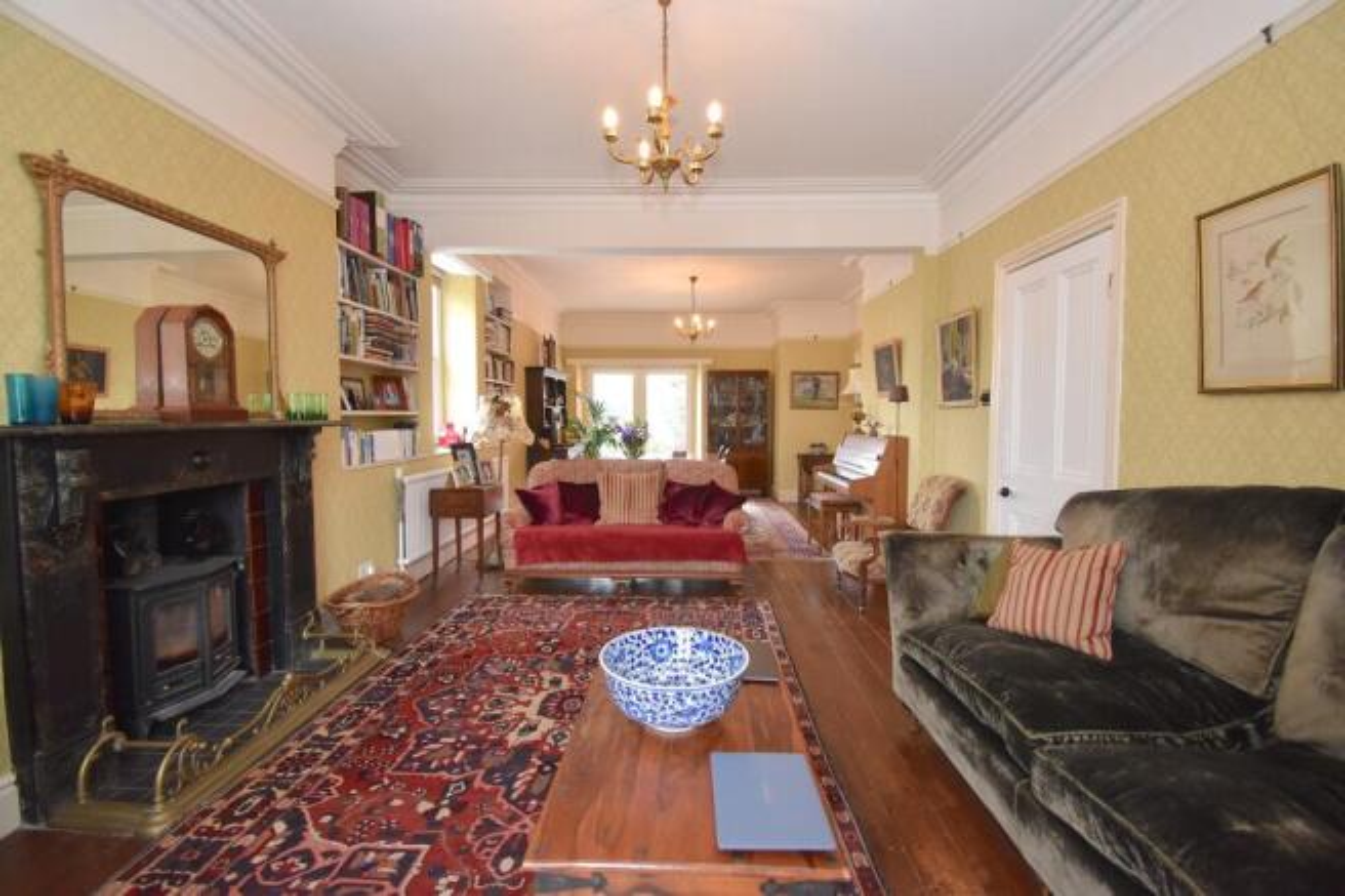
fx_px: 560
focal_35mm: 15
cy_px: 448
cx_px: 672
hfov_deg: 100.4
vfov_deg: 77.3
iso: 1100
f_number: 4.5
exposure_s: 1/125
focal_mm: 10
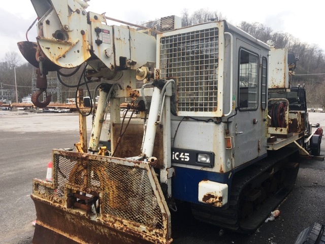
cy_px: 122
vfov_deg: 48.2
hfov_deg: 61.7
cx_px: 162
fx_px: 272
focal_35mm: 29
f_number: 2.2
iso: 25
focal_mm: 4.15
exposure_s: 1/569
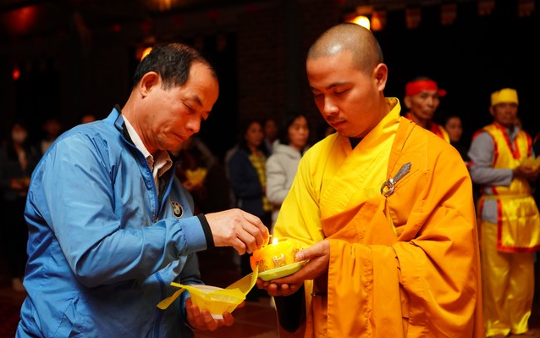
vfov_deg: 23.8
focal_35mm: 55
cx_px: 266
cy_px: 177
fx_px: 802
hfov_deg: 37.2
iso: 1600
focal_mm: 35
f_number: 2.8
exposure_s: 1/80
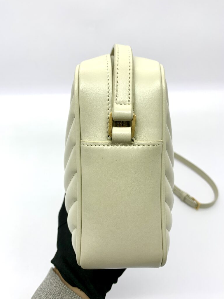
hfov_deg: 53.1
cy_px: 150
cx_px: 112
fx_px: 224
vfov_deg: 67.3
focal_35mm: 26
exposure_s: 1/167
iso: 25
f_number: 1.8
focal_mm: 4.25
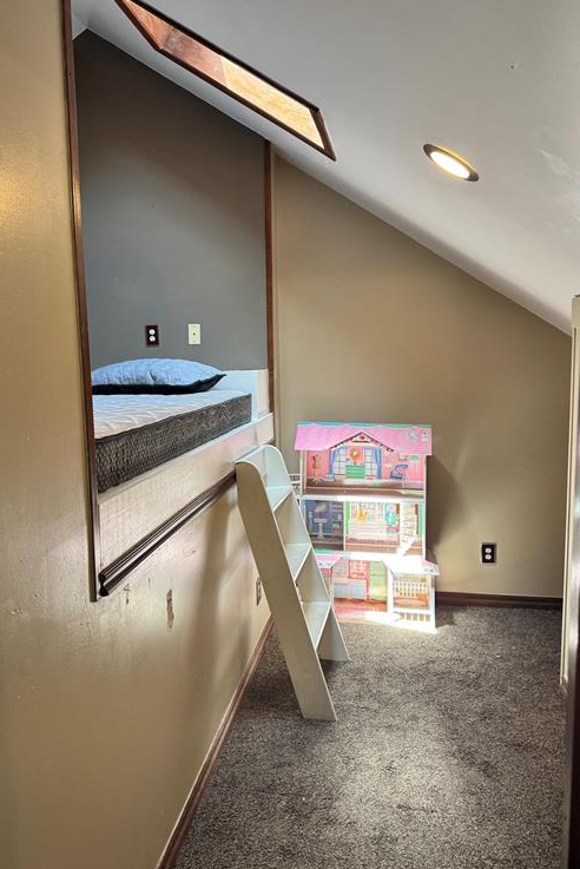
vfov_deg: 69.4
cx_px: 269
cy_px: 428
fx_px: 628
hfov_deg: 49.6
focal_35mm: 26
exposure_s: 1/60
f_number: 1.78
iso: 200
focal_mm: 6.76
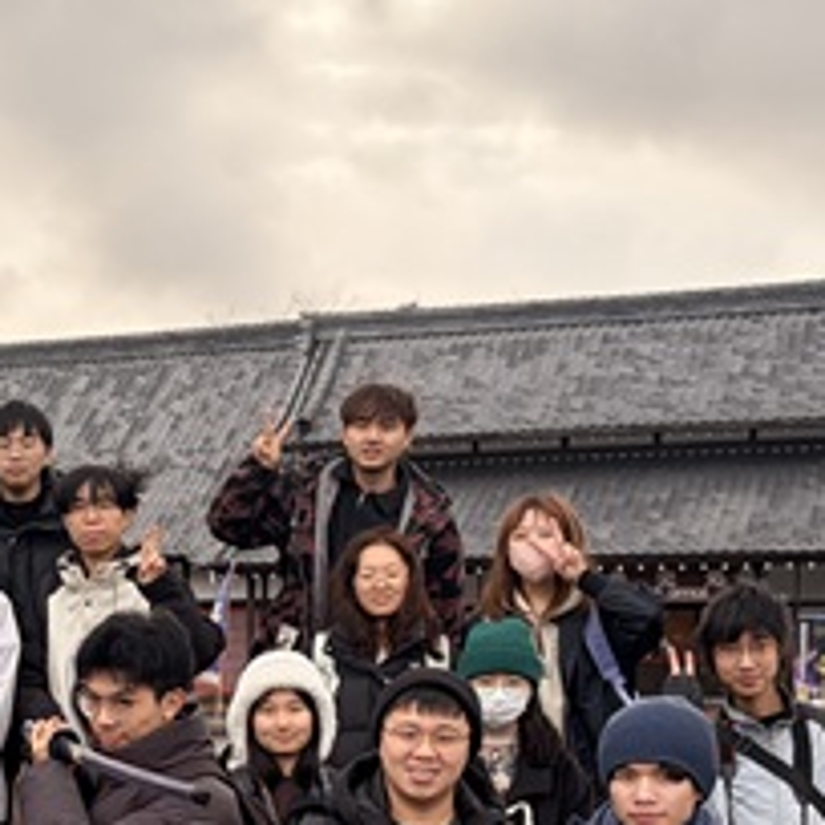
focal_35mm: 79
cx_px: -16
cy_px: 770
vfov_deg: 21.4
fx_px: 2130
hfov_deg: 21.1
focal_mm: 5.96
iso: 64
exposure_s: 1/197
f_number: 1.6
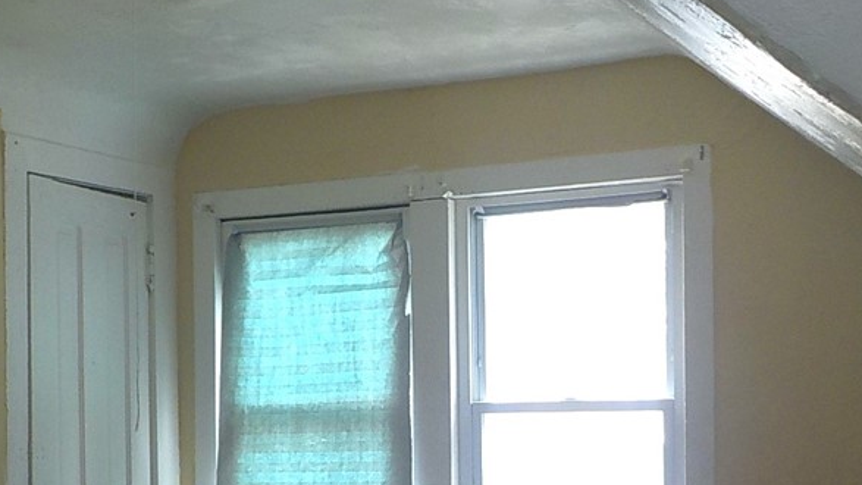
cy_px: 434
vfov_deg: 20.7
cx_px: 402
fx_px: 1303
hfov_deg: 36.6
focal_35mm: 57
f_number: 3.3
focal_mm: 4.1
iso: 125
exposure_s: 1/40
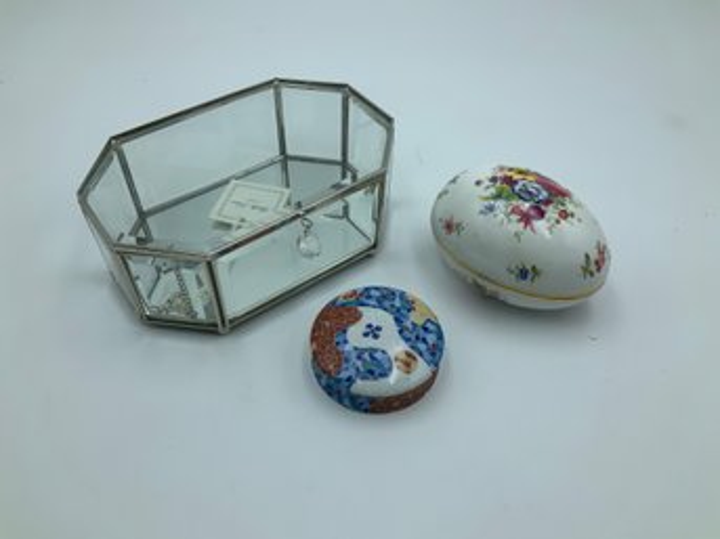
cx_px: 360
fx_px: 603
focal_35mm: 29
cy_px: 270
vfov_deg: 48.2
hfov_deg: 61.7
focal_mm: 3
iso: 16
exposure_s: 1/524
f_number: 1.8
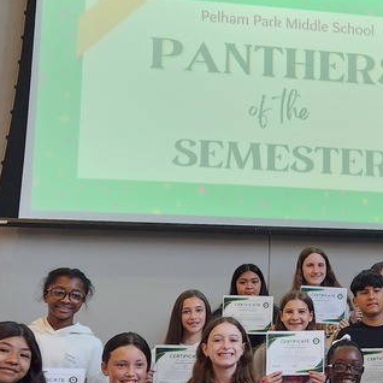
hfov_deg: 25.4
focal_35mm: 64
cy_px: 243
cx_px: 393
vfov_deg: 26.8
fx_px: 801
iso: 320
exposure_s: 1/120
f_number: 1.8
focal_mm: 5.4
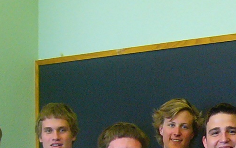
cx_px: 226
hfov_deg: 17.2
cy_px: 151
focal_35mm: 119
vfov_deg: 10.9
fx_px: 765
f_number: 2.8
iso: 200
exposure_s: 1/30
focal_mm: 5.8
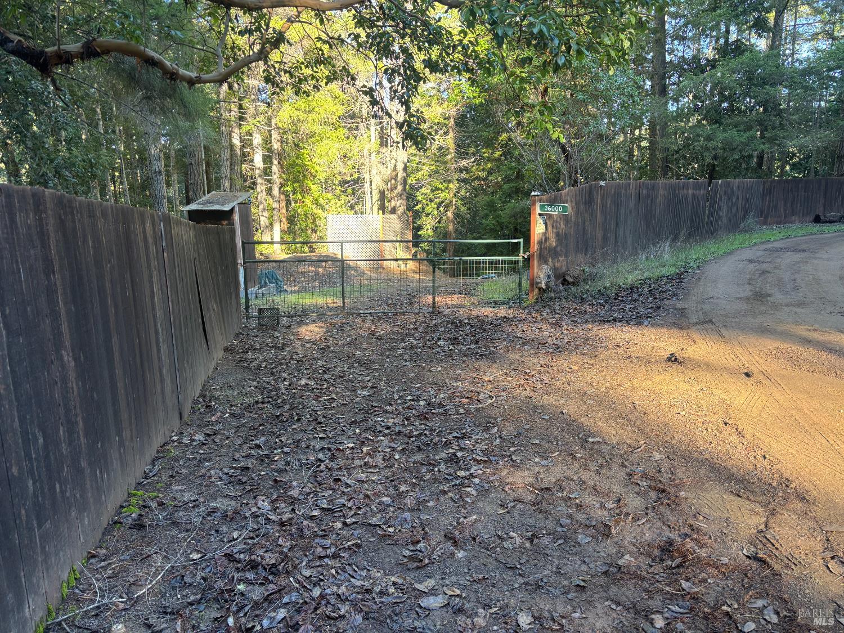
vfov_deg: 53.1
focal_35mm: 26
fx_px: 634
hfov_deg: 67.3
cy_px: 316
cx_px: 422
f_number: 1.6
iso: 80
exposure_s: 1/121
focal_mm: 5.96
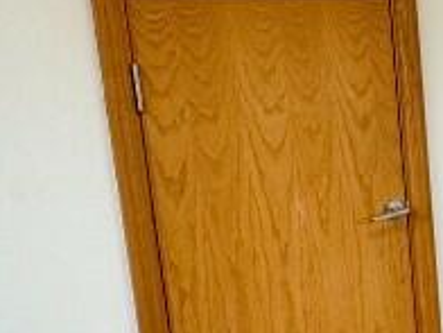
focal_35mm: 73
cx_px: 646
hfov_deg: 22.4
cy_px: 211
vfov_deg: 20.1
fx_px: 934
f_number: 2.2
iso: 160
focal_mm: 2.22
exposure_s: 1/100
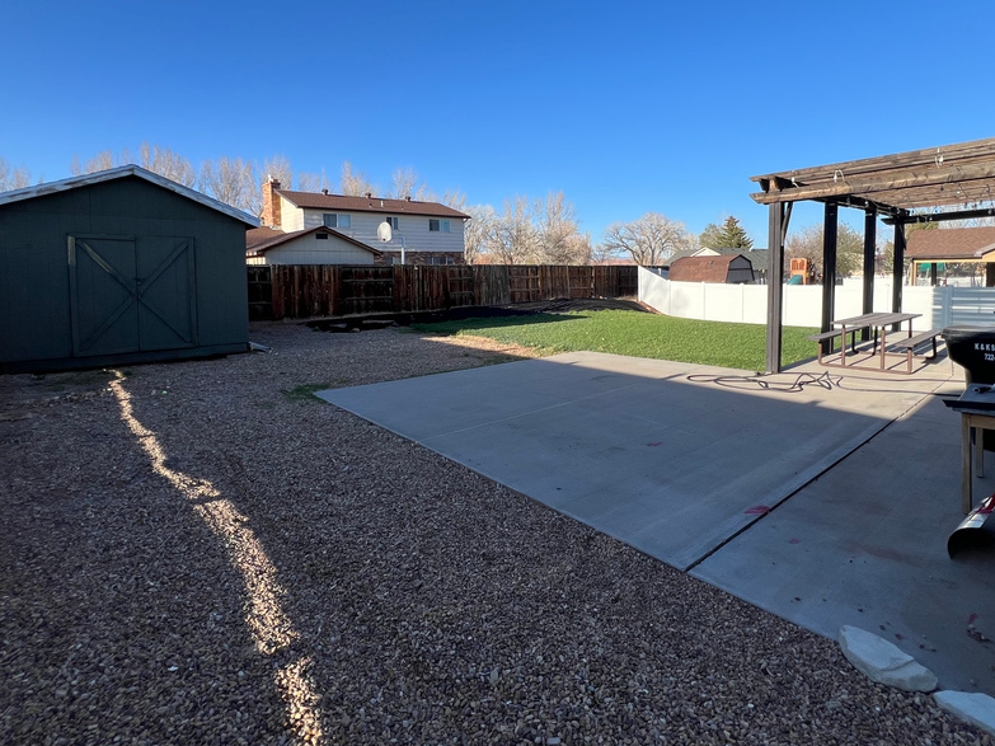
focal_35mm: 17
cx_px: 529
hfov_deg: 90.9
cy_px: 302
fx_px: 489
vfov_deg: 74.0
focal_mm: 1.57
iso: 32
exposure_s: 1/978
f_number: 1.8
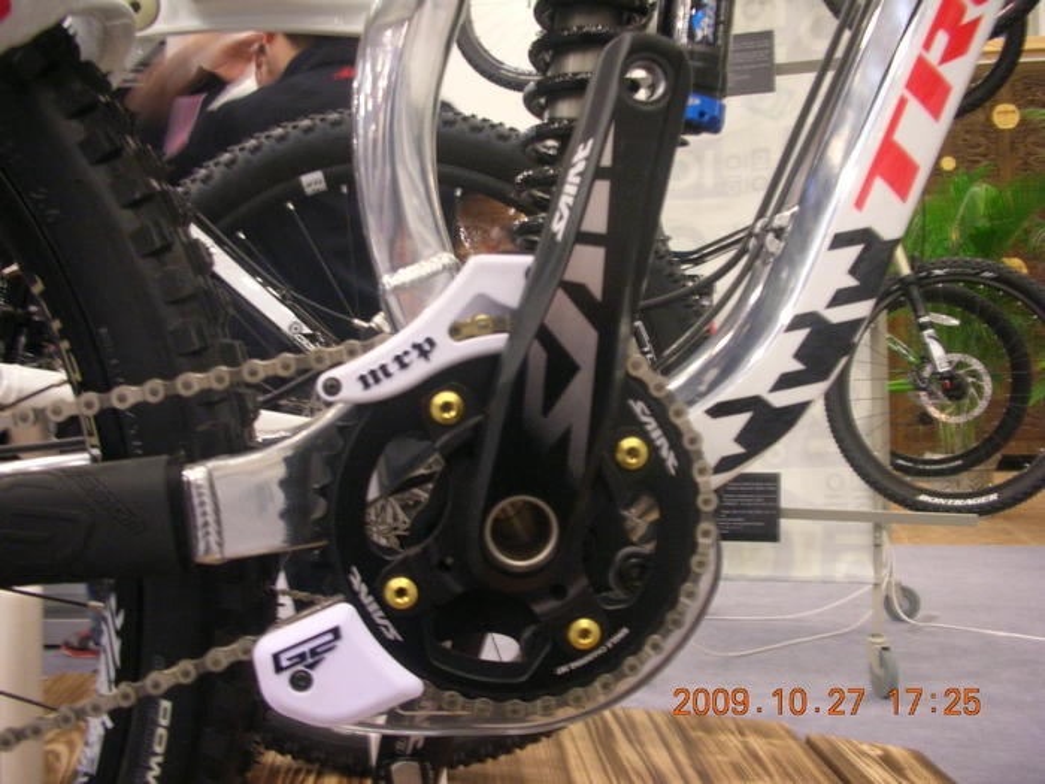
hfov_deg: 52.6
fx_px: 1057
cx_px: 522
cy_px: 392
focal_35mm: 35
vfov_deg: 40.7
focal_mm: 5.8
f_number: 3
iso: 174
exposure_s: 1/5.1
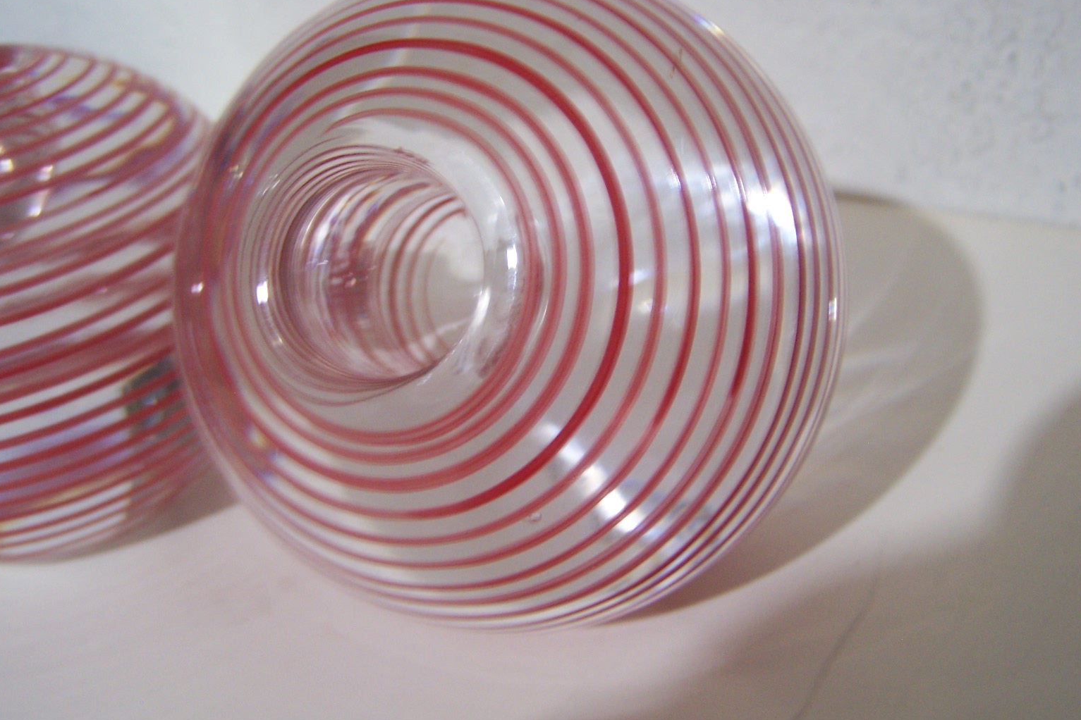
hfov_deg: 48.5
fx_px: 1201
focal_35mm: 40
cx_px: 542
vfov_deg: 33.4
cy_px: 311
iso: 140
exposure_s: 1/8
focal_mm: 6.3
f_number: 2.8
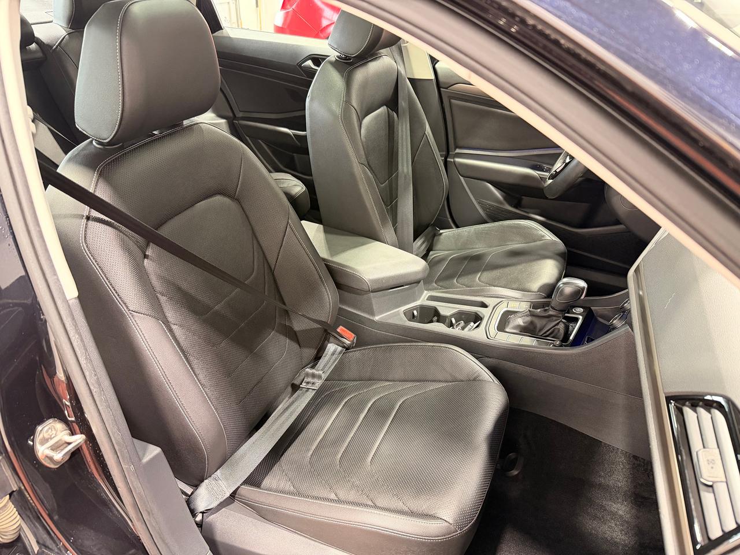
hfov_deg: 71.6
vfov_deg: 56.8
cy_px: 278
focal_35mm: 24
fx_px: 513
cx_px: 370
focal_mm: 6.76
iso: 500
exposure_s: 1/60
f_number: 1.78
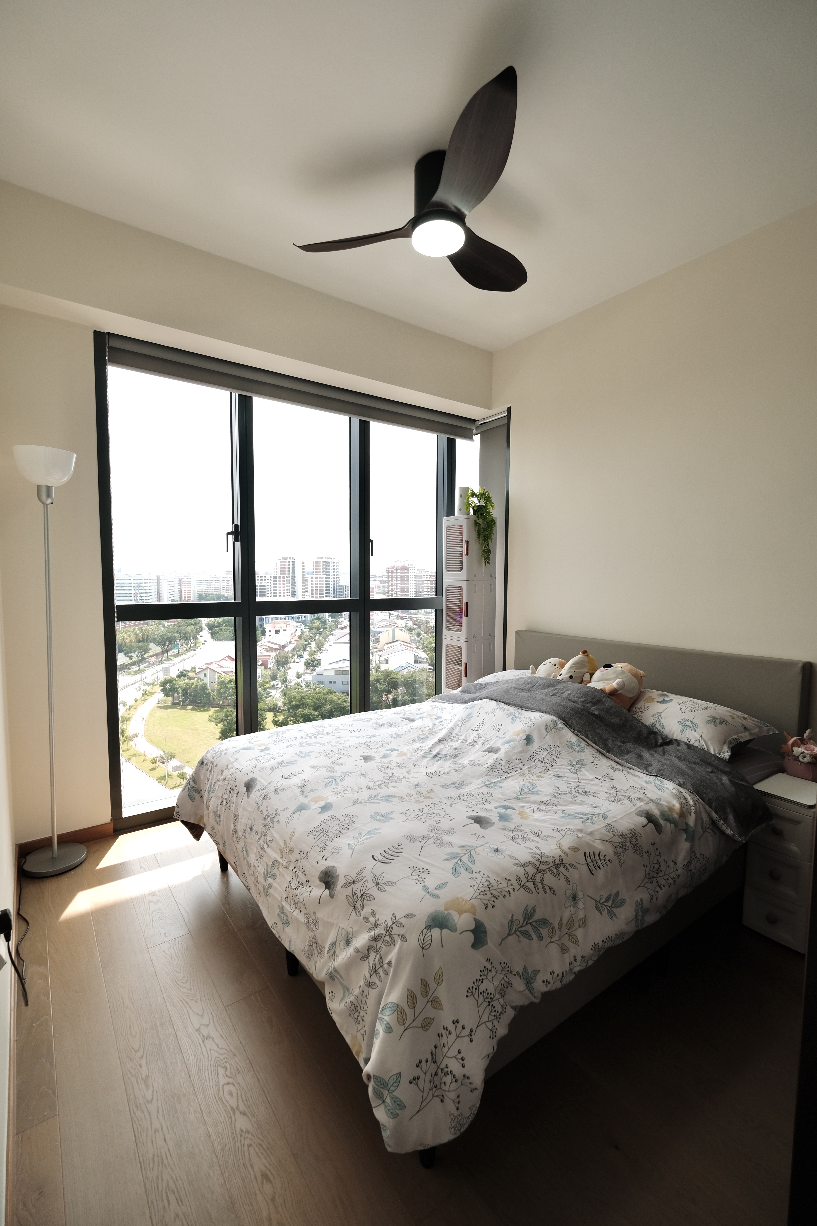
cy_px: 613
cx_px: 408
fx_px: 511
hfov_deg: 77.3
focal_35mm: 15
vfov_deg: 100.4
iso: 640
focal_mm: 10
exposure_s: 1/320
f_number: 4
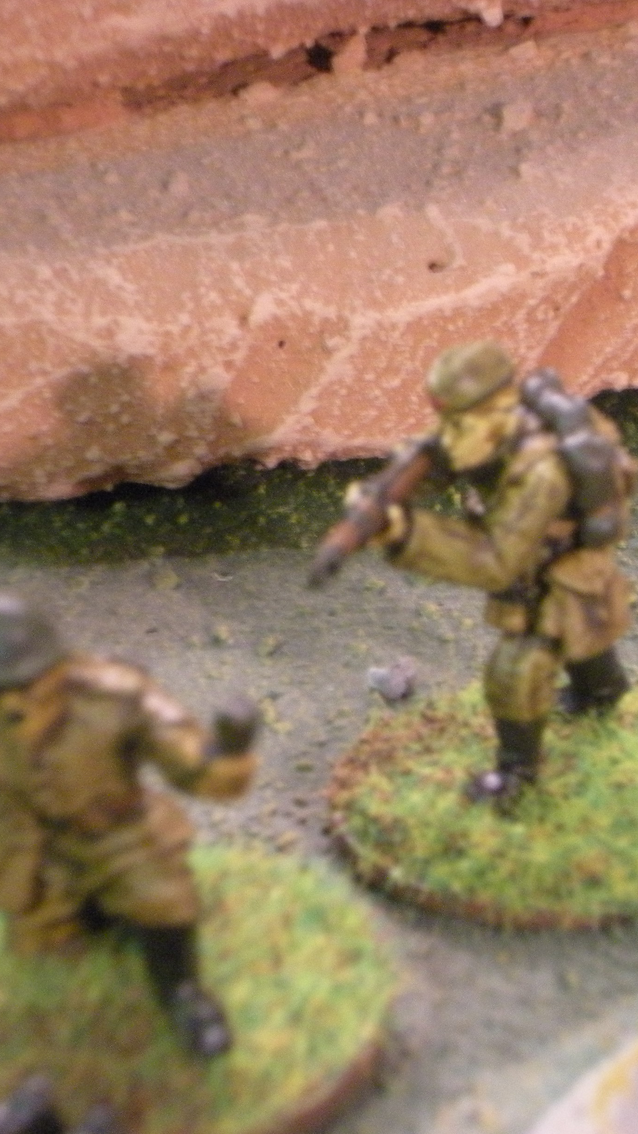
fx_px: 4600
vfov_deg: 14.1
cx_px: 493
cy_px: 567
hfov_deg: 7.9
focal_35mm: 153
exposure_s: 1/8
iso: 421
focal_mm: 17.3
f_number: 5.7
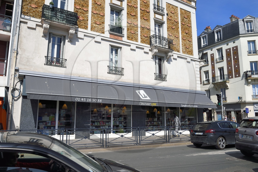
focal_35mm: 29
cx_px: 129
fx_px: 208
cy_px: 86
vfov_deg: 44.9
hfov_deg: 63.7
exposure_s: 1/250
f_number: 18
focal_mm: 29
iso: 200
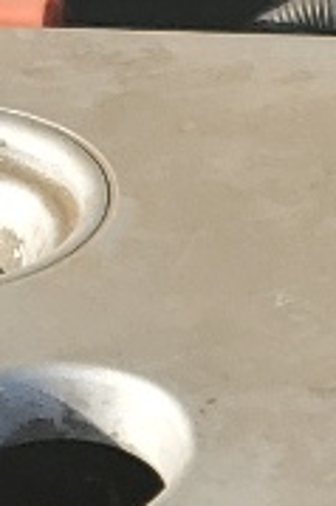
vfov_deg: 8.4
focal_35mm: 242
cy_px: 718
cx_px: 762
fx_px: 3394
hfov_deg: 5.5
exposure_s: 1/625
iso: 50
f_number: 1.5
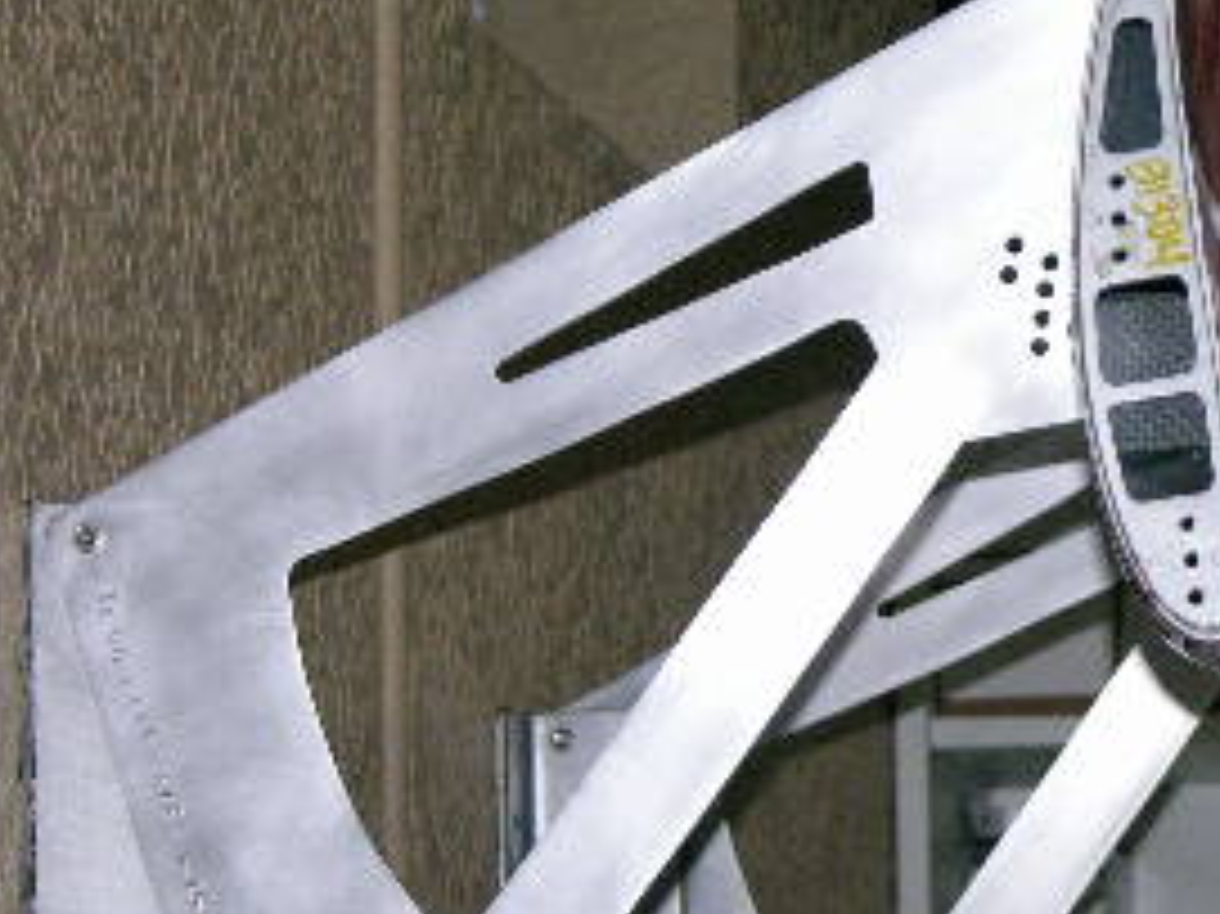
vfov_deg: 5.7
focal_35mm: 260
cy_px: 491
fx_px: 9159
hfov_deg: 7.6
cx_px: 1049
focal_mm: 27.3
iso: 200
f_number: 3.7
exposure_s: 1/120
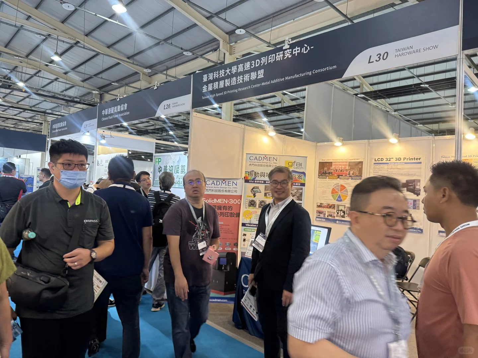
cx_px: 239
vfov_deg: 56.8
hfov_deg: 71.6
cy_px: 179
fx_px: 331
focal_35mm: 24
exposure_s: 1/60
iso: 200
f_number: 1.78
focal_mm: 6.76
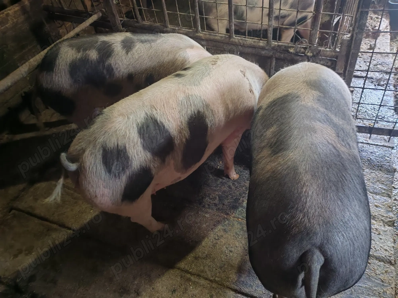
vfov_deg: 51.4
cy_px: 149
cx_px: 199
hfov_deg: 65.3
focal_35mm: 27
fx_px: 310
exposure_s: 1/20
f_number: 1.95
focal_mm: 5.52
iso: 800
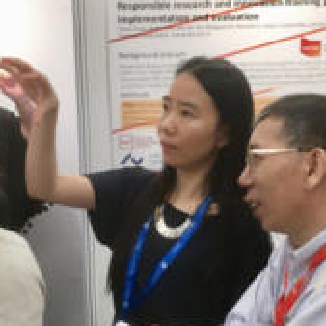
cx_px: 166
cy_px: 244
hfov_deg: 22.8
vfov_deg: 22.6
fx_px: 810
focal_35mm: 76
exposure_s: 1/33
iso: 25
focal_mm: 4.2
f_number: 2.2
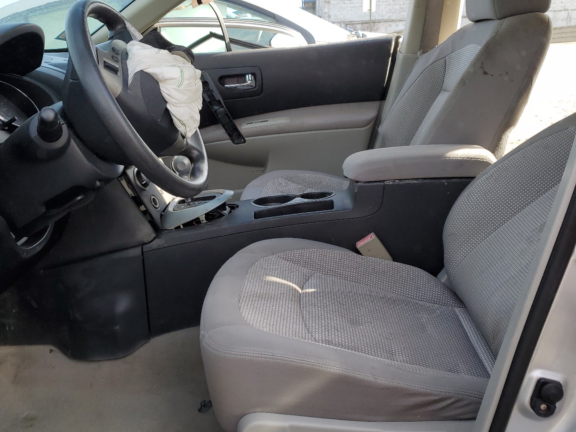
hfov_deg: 53.9
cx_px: 262
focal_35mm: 34
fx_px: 566
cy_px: 216
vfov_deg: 41.8
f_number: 1.5
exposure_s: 1/556
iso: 50
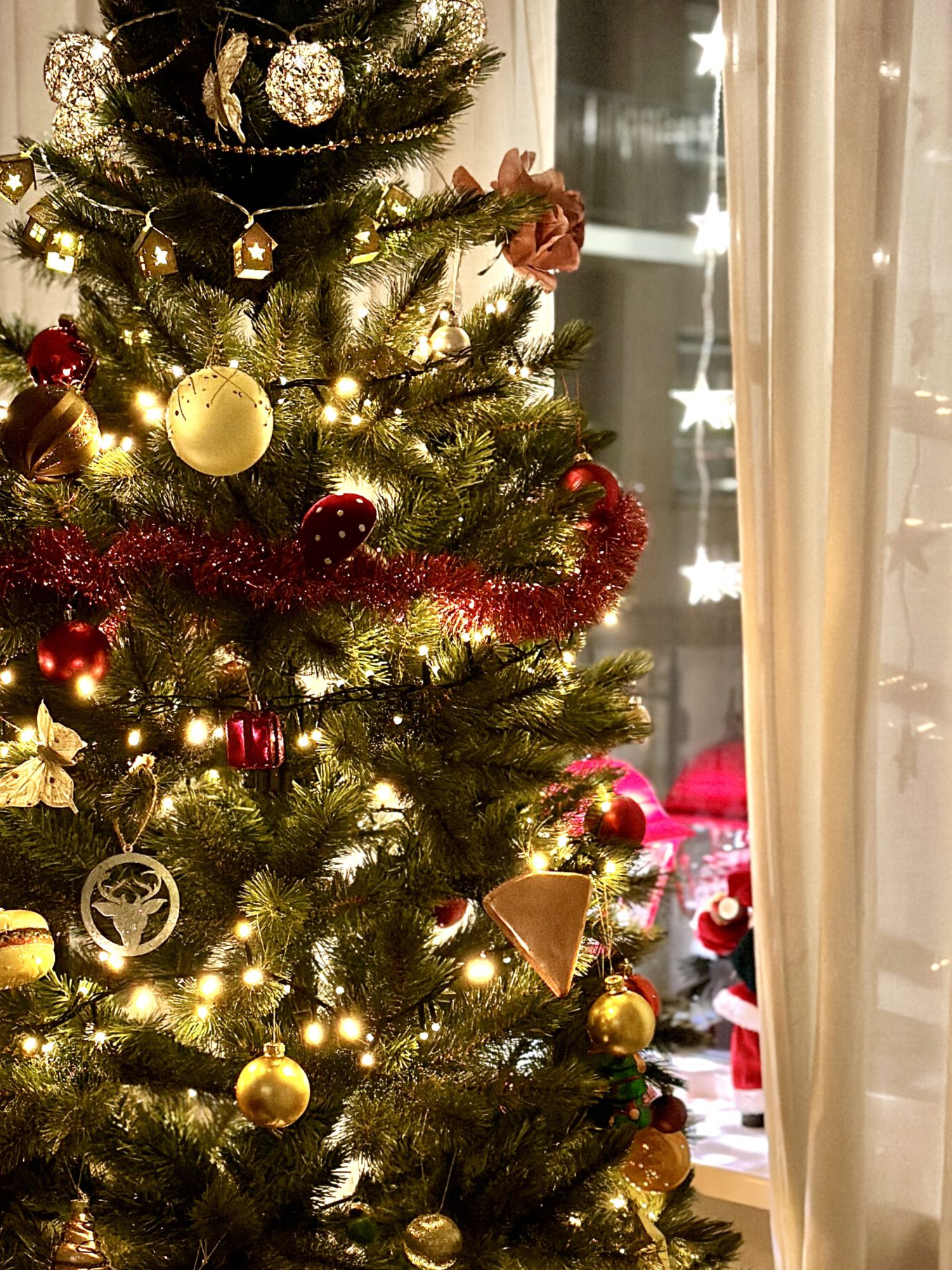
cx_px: 390
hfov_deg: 21.6
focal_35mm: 68
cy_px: 883
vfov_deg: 28.3
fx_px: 2494
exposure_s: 1/15
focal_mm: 6.86
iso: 1250
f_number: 1.78
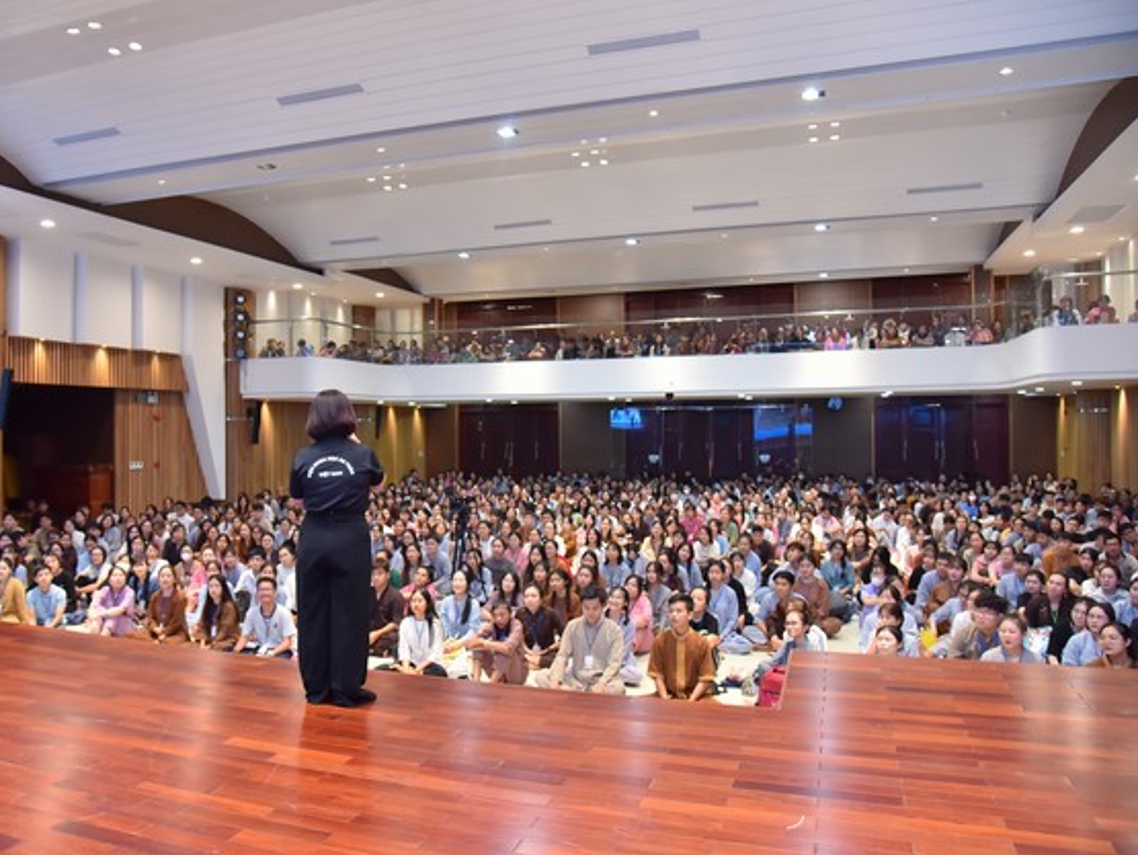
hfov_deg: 64.9
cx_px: 480
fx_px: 888
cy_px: 413
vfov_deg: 51.4
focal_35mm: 27
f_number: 4.5
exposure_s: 1/125
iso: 1250
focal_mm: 24
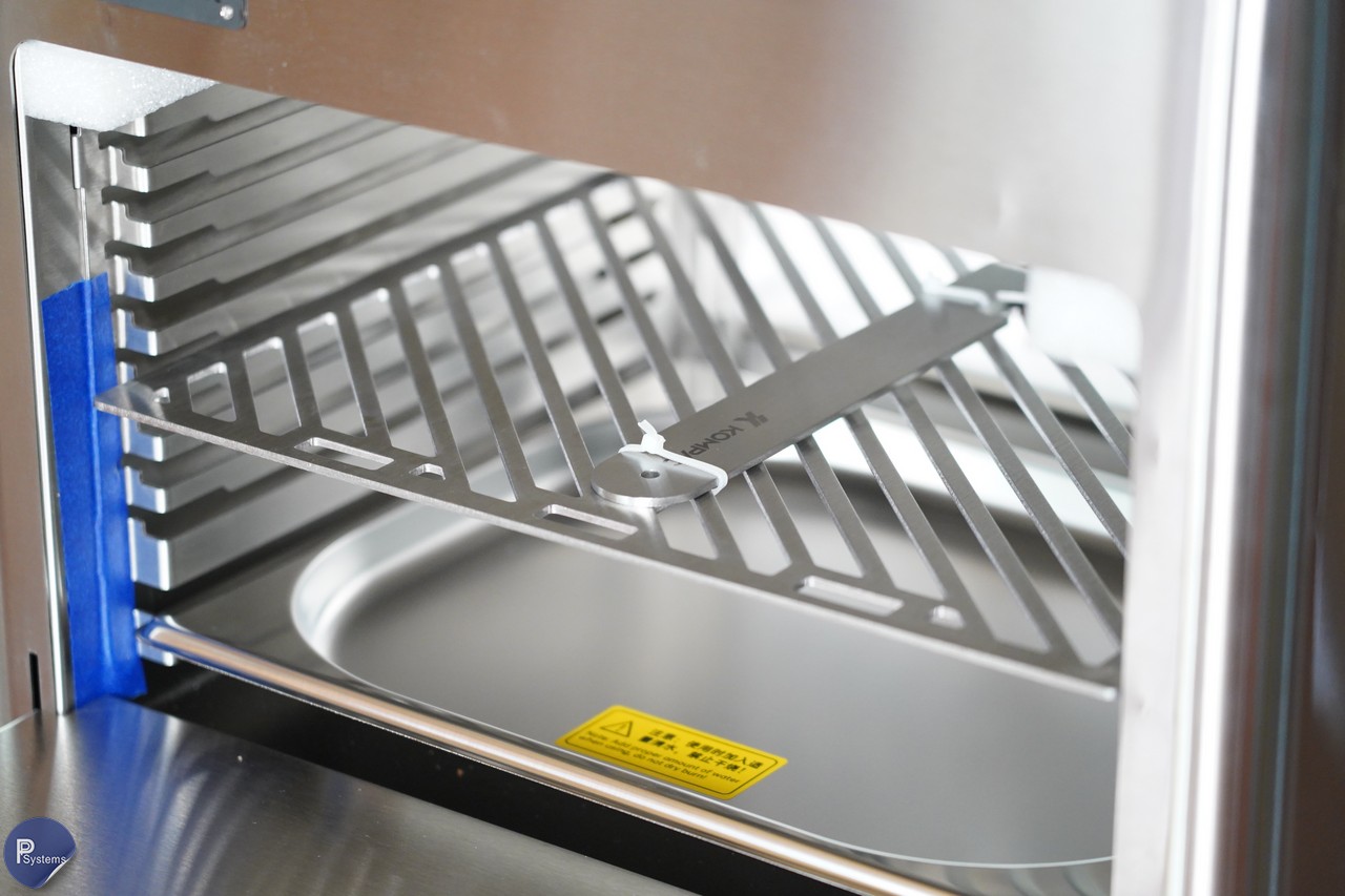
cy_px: 448
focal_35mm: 105
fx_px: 3922
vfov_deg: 13.0
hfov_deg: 19.5
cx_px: 672
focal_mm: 105
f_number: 4
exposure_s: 1/125
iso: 4000
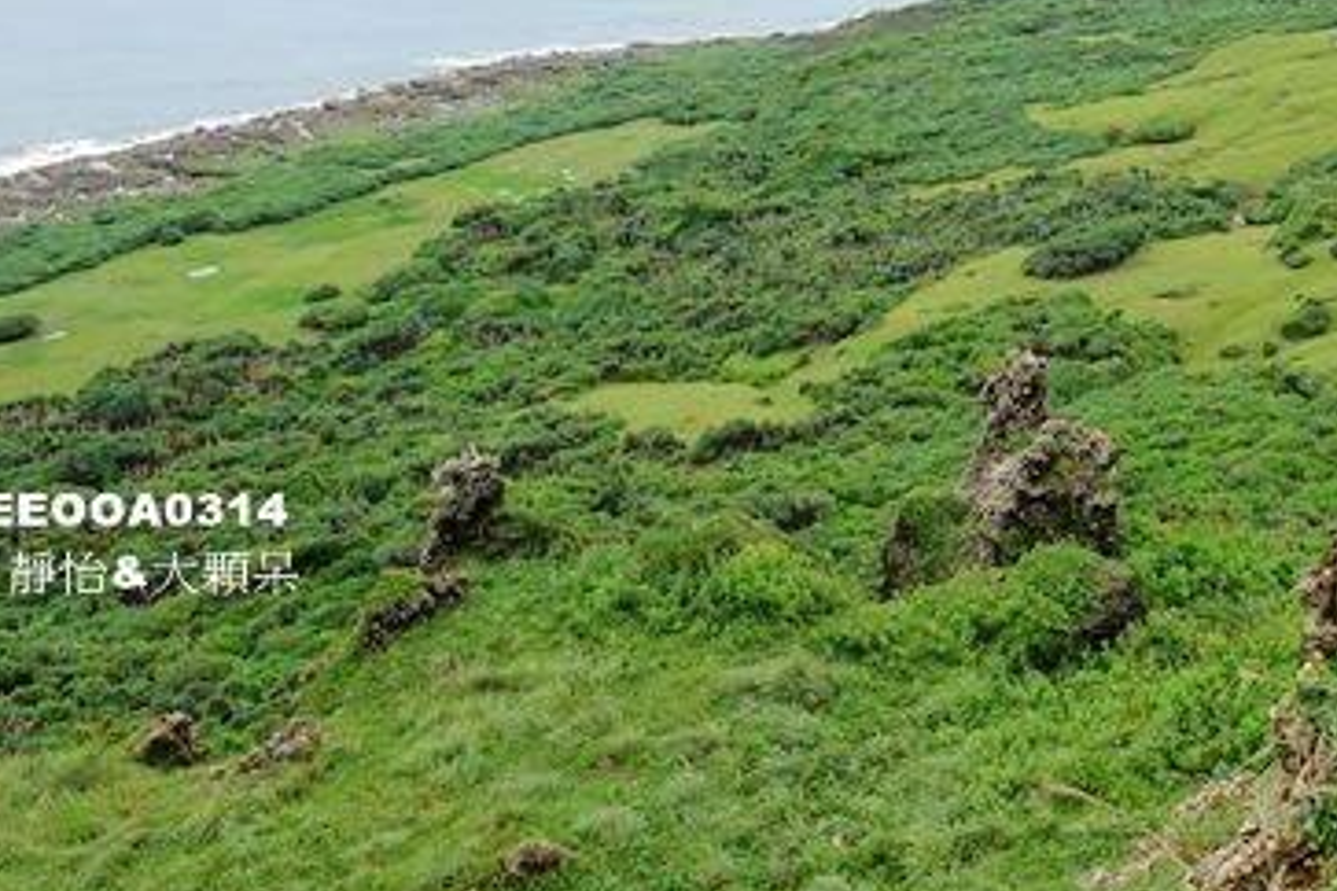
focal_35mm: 43
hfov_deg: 43.9
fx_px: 1597
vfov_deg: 30.2
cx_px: 1009
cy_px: 138
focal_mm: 8.8
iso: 125
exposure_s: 1/400
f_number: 5.6
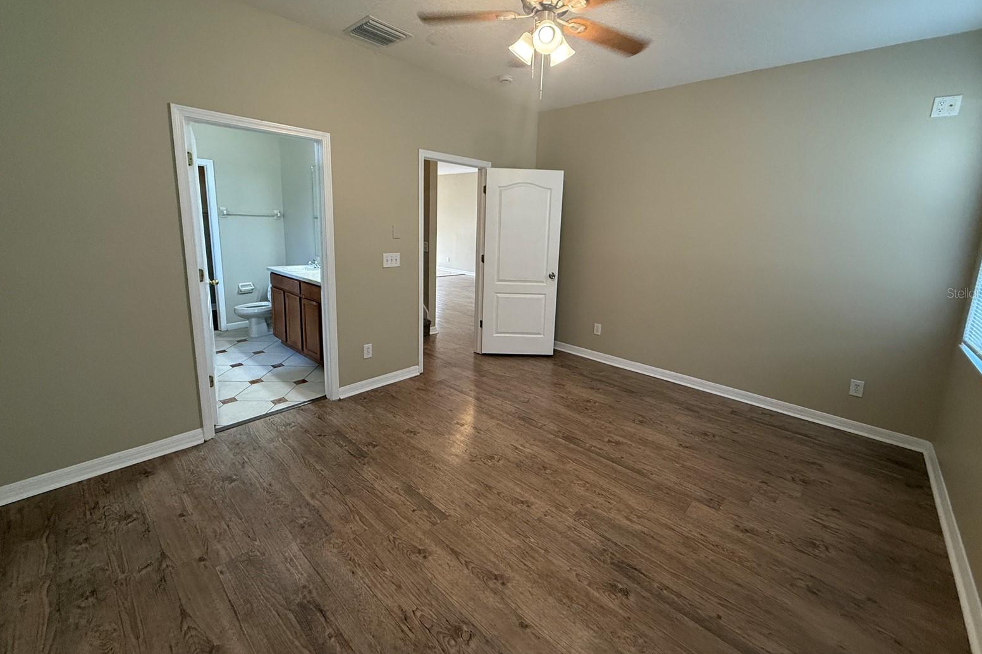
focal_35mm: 15
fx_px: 409
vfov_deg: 77.1
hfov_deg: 100.4
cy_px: 293
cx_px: 501
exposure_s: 1/120
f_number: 2.2
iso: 320
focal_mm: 2.22
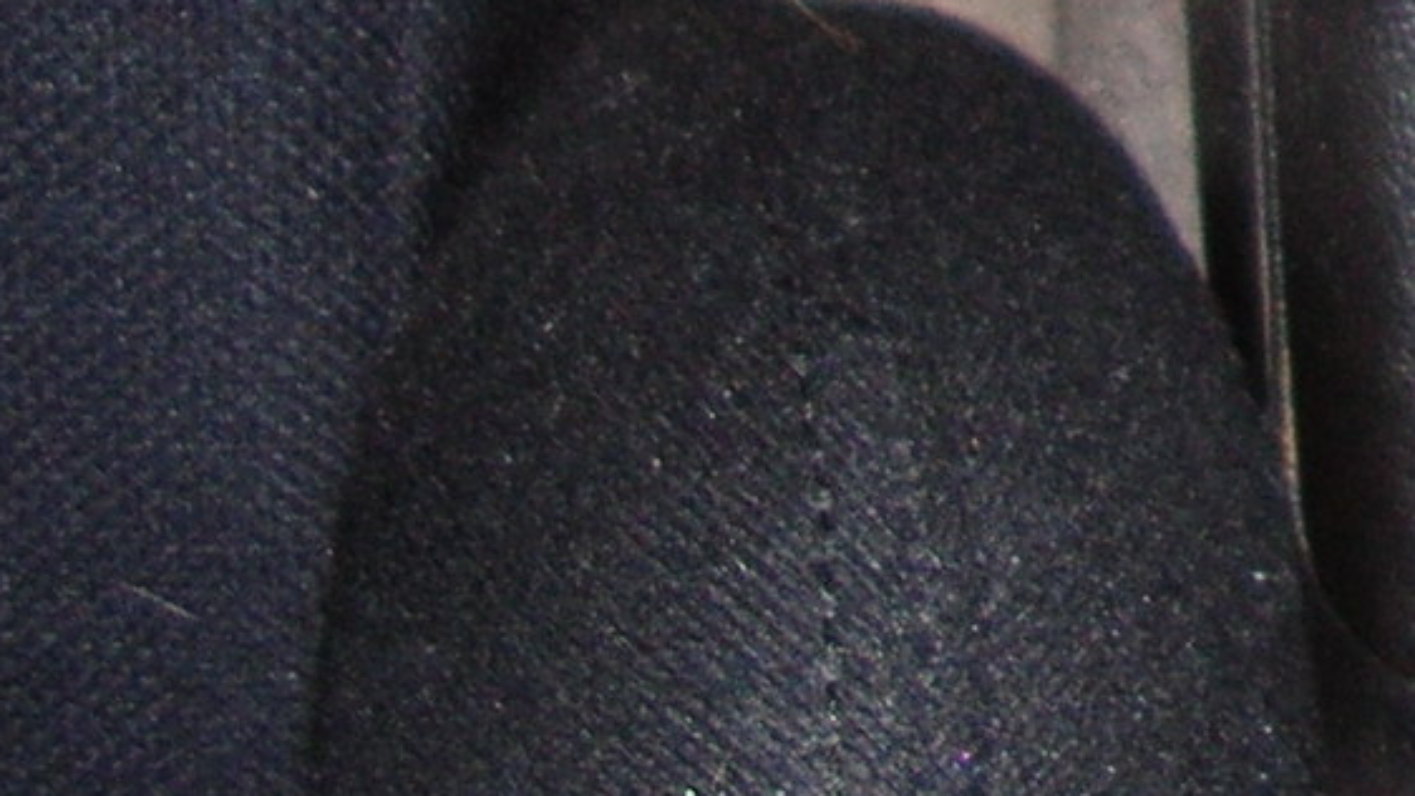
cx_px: 2470
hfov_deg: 12.7
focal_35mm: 155
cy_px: -610
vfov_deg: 7.6
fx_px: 5815
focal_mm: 5.8
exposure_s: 1/60.1
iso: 50
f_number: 2.8
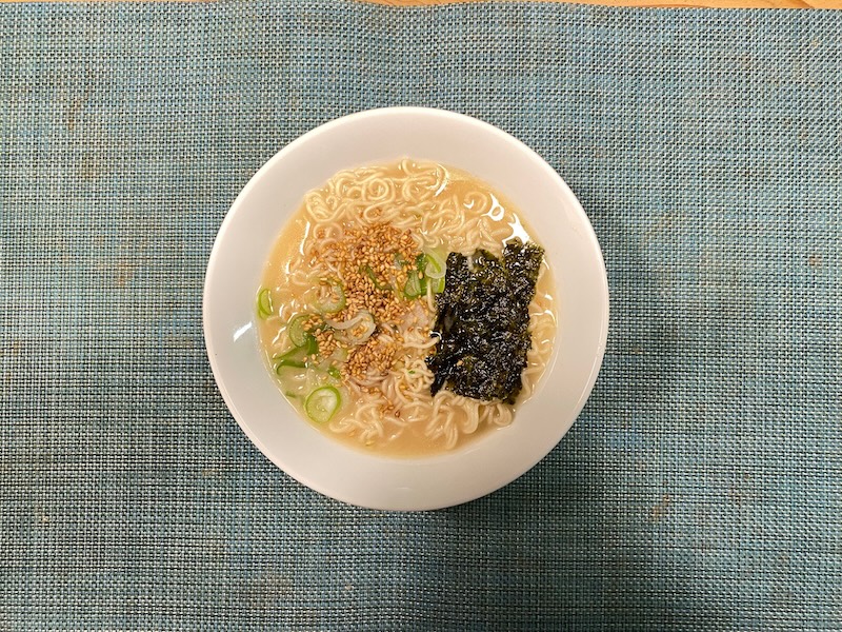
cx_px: 421
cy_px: 316
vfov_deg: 53.1
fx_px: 632
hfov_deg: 67.3
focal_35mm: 26
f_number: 1.8
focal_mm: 4.25
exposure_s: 1/60
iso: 160
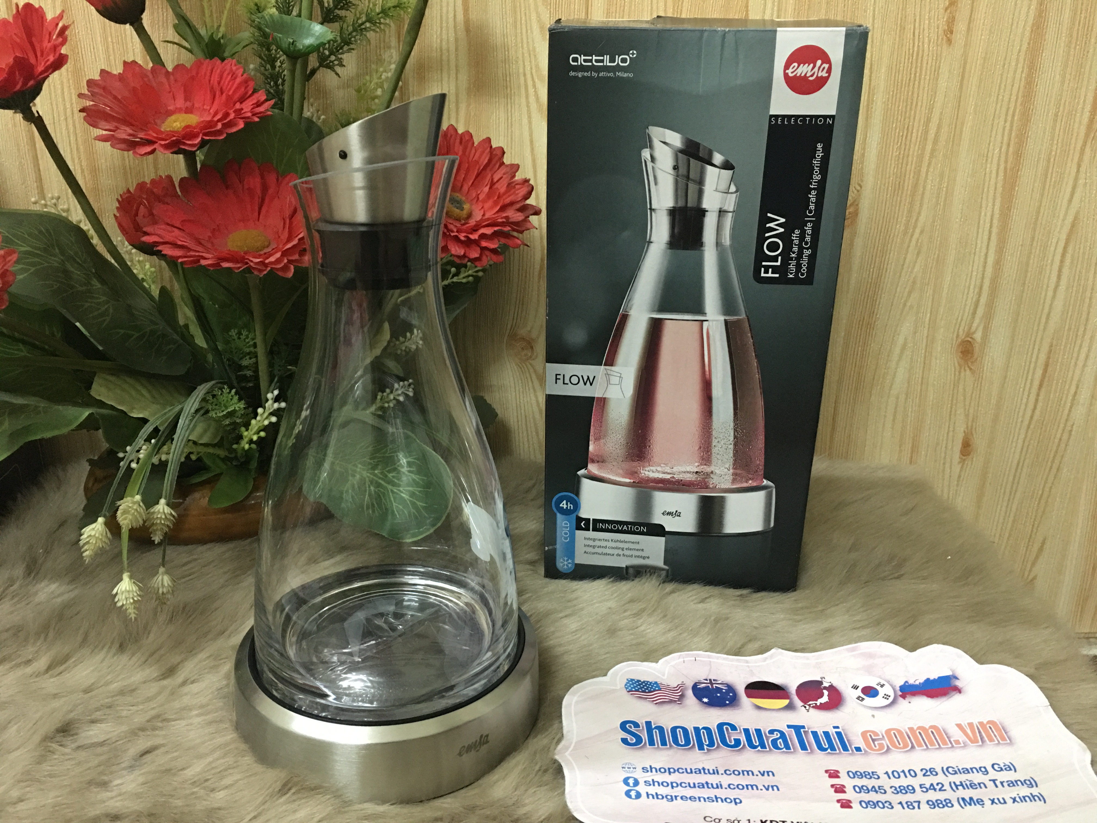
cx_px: 548
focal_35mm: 29
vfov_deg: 48.2
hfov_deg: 61.7
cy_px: 412
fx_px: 919
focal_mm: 4.15
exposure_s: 1/8
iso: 160
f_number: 2.2
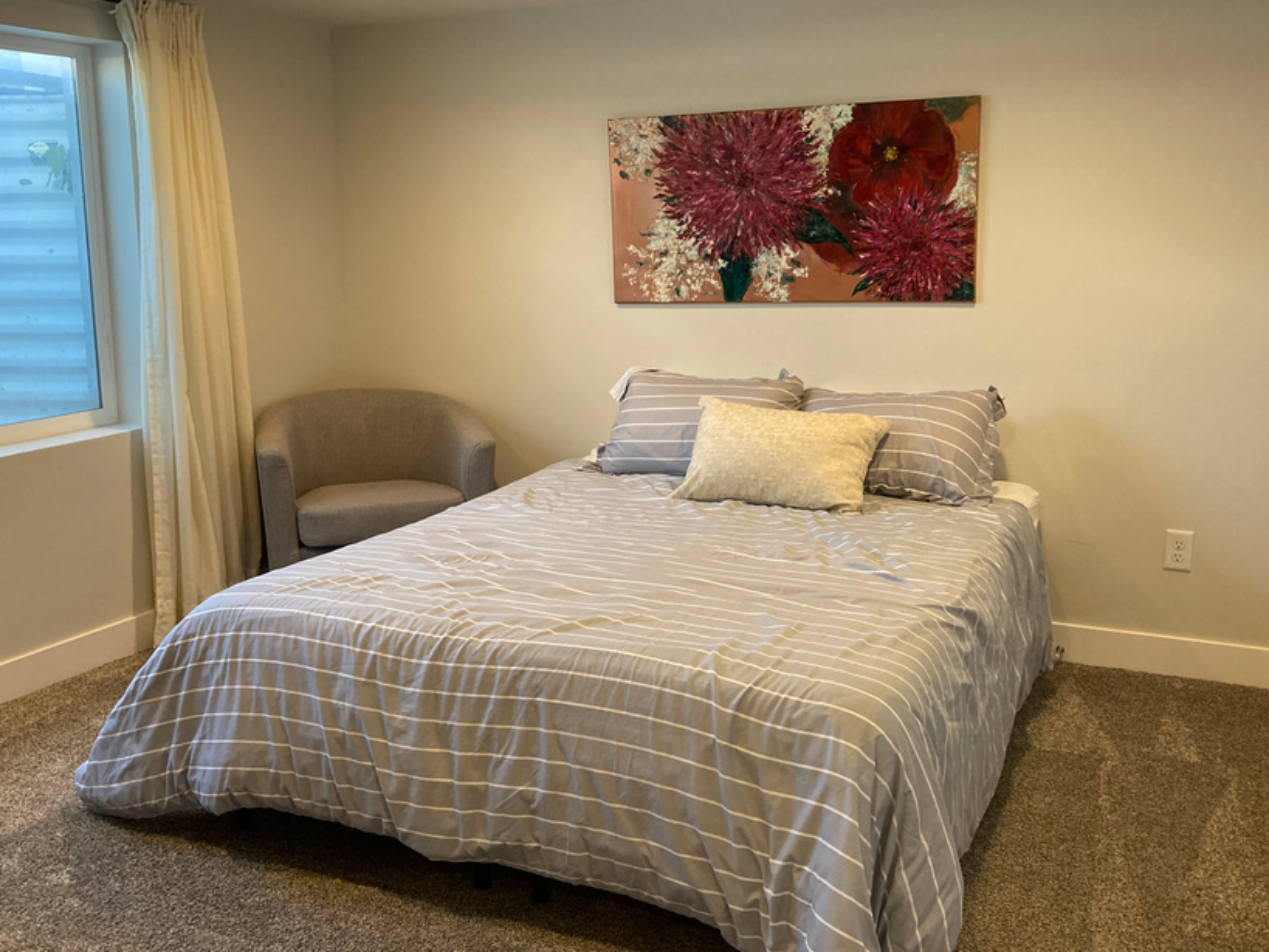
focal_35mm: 35
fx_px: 1283
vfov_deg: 40.7
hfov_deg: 52.6
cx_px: 645
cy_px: 464
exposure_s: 1/60
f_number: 1.8
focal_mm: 3.99
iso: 125
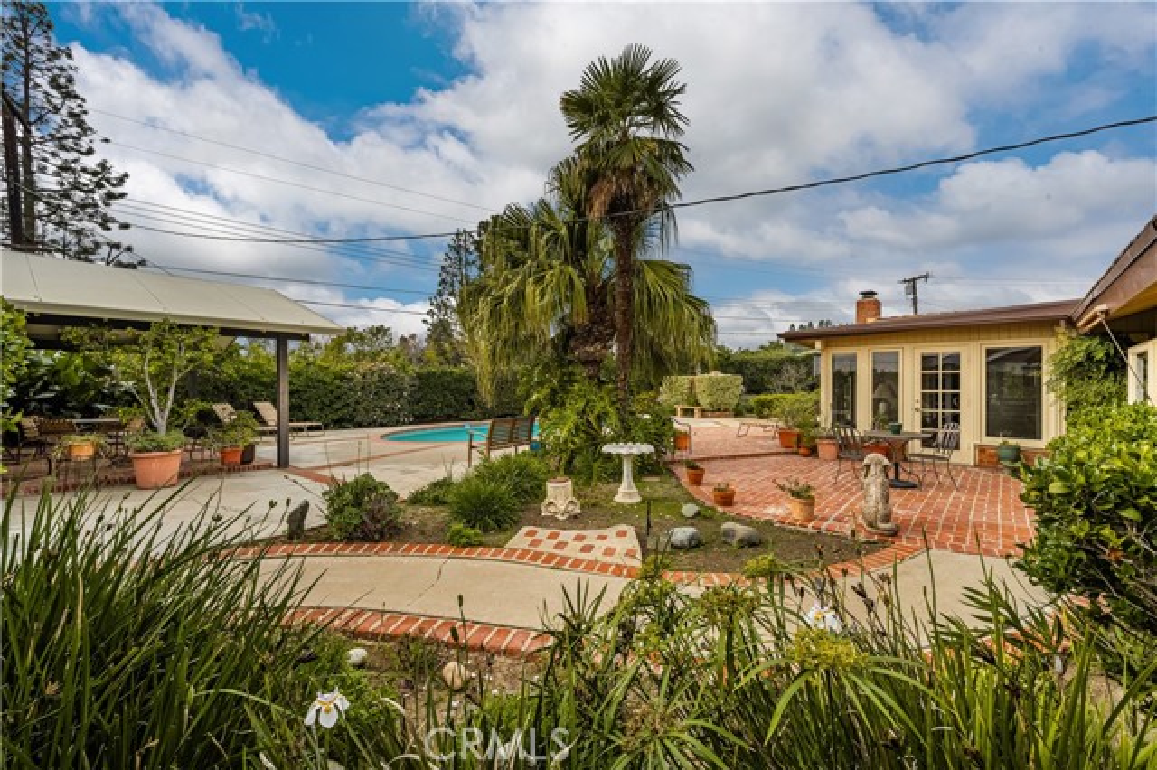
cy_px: 385
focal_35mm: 14
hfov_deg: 104.3
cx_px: 578
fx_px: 450
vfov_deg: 81.1
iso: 100
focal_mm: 14
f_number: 9
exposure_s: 1/320
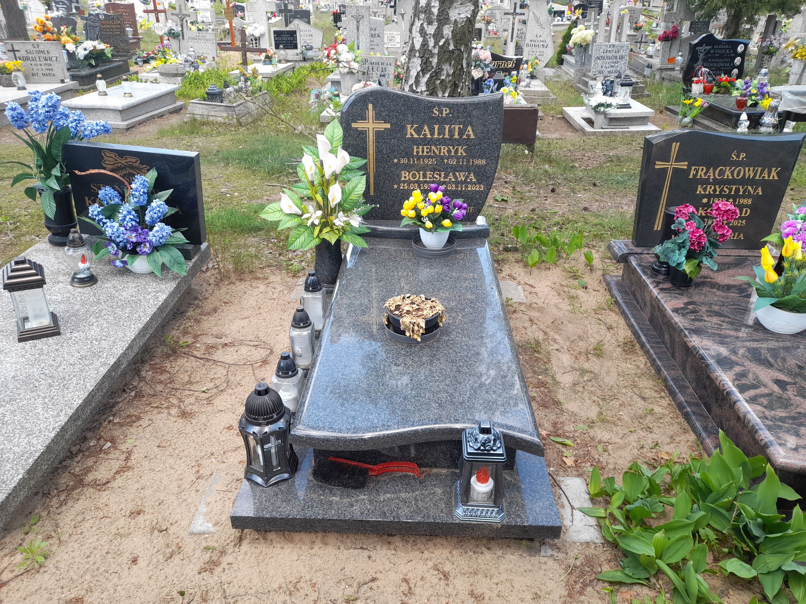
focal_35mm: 25
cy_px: 302
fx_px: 582
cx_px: 403
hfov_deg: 69.4
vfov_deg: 54.9
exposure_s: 1/100
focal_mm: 4.6
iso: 25
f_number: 2
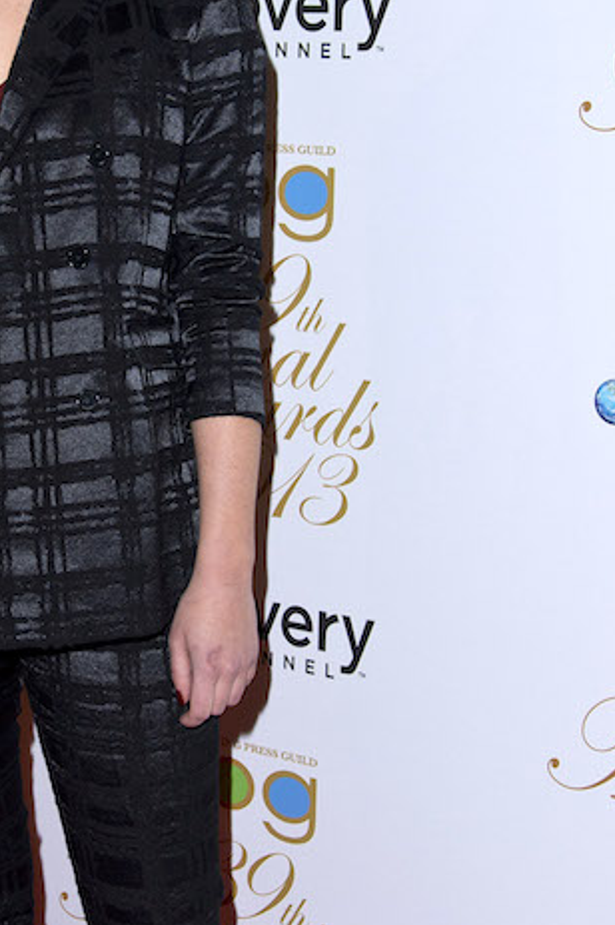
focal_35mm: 84
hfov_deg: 16.0
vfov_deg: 24.2
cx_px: 39
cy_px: 539
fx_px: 2156
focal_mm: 38
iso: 640
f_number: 5
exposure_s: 1/250
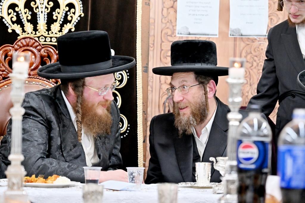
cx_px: 152
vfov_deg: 8.0
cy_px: 102
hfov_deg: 12.0
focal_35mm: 172
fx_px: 1457
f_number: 4
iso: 800
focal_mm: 115
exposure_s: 1/200
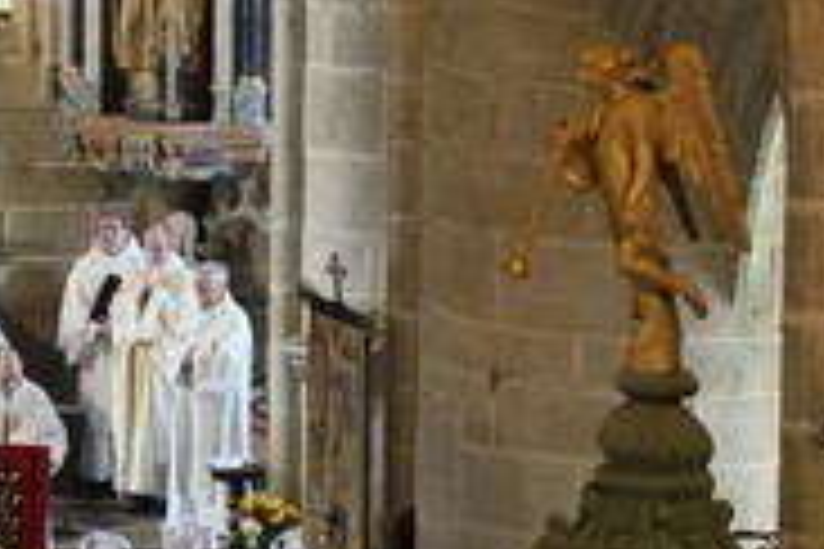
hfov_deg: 8.7
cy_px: 302
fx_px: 5356
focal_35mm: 234
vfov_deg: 5.9
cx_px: 0
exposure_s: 1/8
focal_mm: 102
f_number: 10
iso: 1600
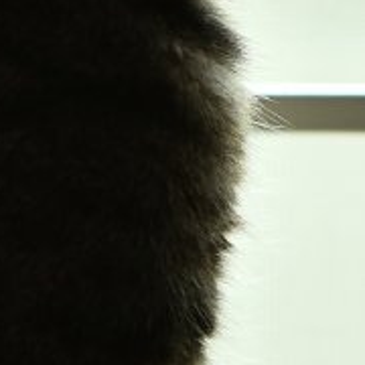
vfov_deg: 1.5
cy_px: -148
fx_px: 13969
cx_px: -535
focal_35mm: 1171
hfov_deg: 1.5
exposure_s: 1/160
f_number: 2.8
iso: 400
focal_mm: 155
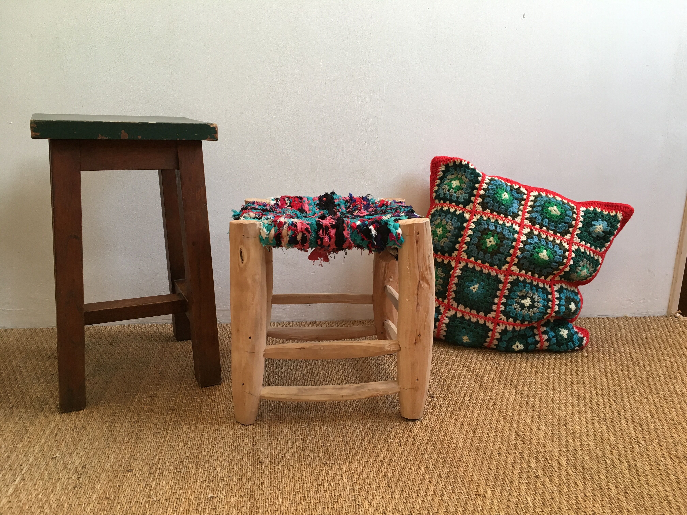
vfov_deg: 48.2
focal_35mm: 29
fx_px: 576
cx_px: 344
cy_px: 258
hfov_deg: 61.7
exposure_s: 1/33
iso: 64
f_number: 2.2
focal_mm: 4.15
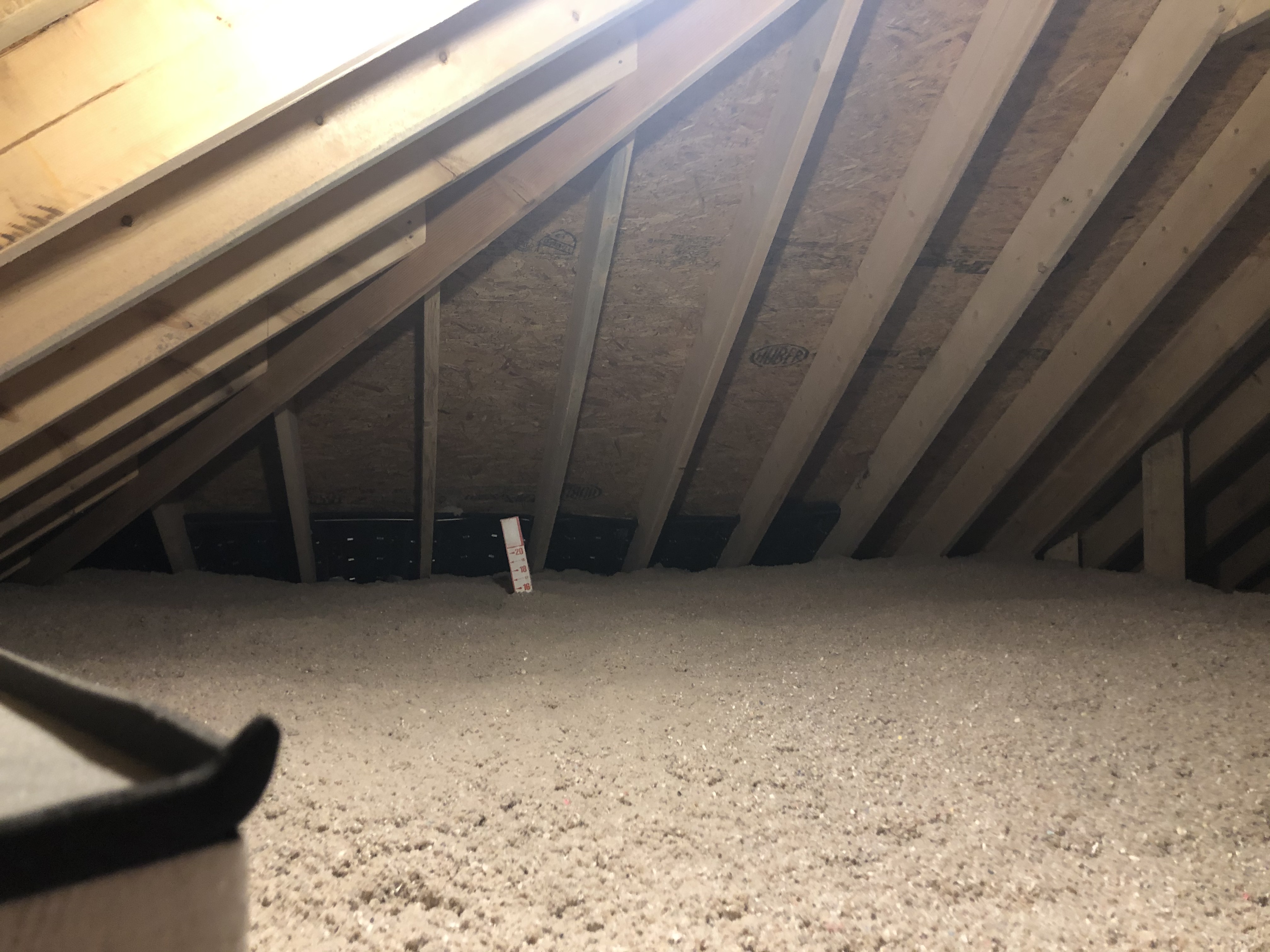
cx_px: 635
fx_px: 1027
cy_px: 476
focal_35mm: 28
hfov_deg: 63.4
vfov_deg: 49.7
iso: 100
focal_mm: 3.99
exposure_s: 1/9
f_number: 1.8
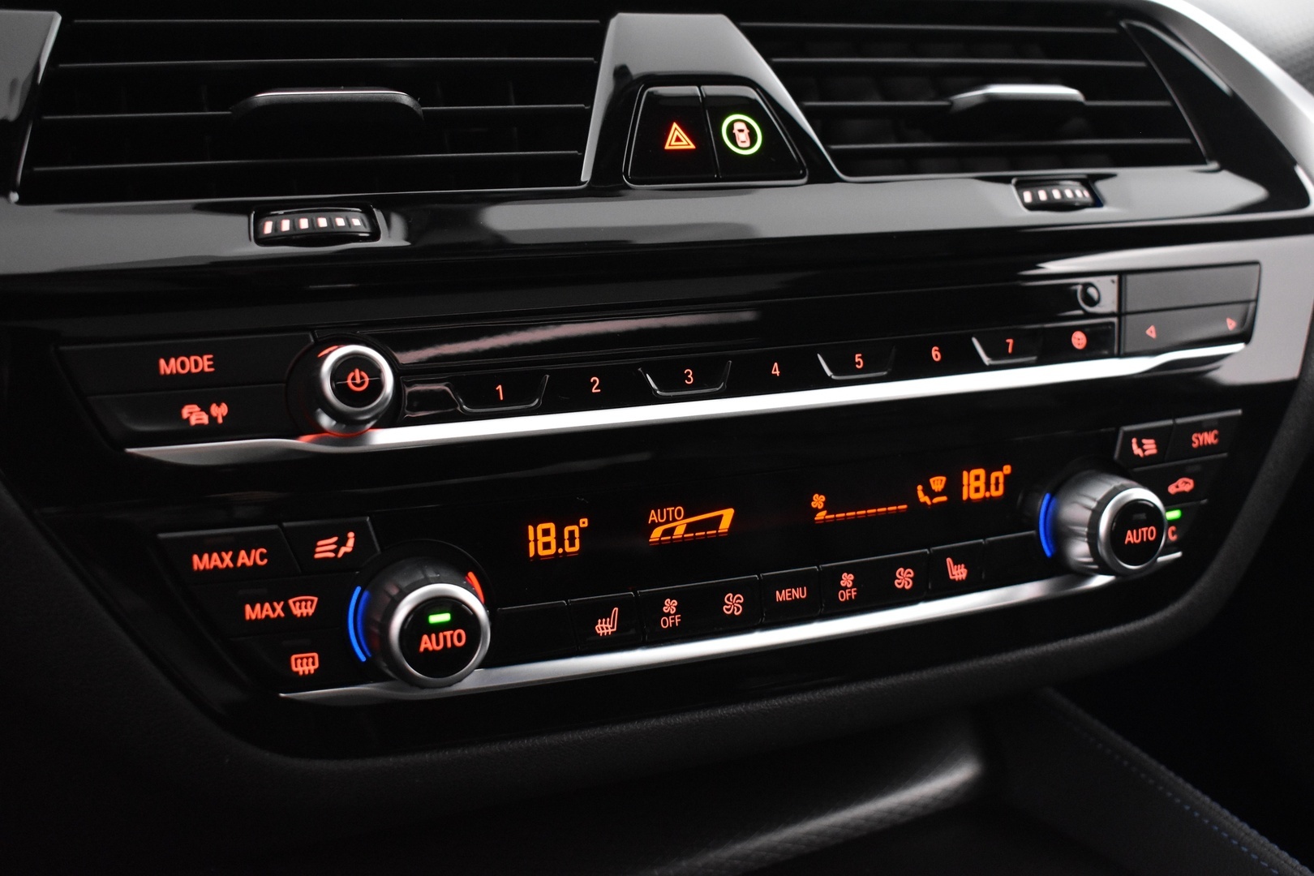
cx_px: 657
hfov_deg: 46.4
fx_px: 1533
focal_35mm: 42
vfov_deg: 31.9
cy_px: 438
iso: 3200
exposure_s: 1/20
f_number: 4.2
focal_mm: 28
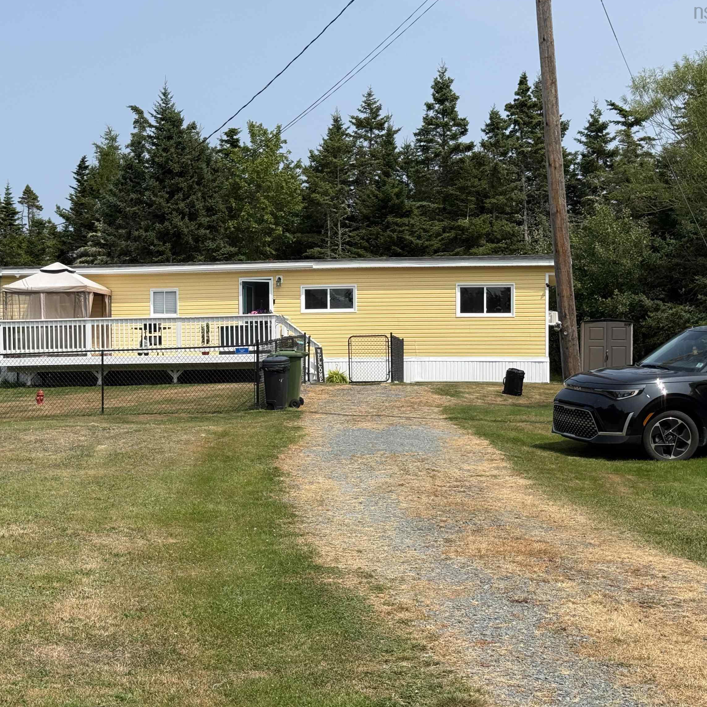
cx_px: 272
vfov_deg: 30.0
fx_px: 1317
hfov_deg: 29.9
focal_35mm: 57
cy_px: 352
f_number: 1.78
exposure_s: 1/6536
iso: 80
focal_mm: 6.76
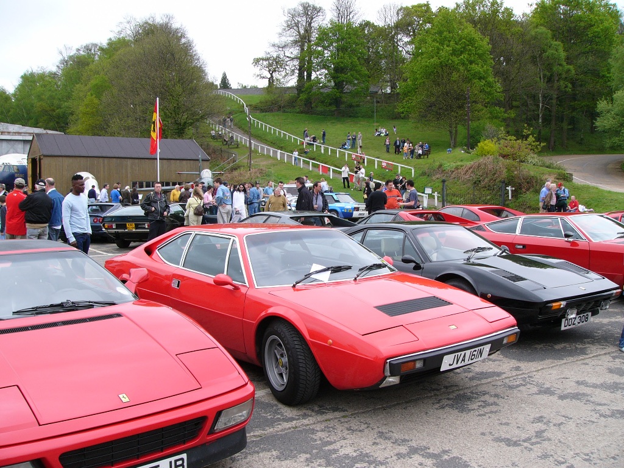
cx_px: 312
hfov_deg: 51.4
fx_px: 649
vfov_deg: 39.7
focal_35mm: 36
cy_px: 234
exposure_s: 1/125
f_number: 4
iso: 50
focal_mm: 6
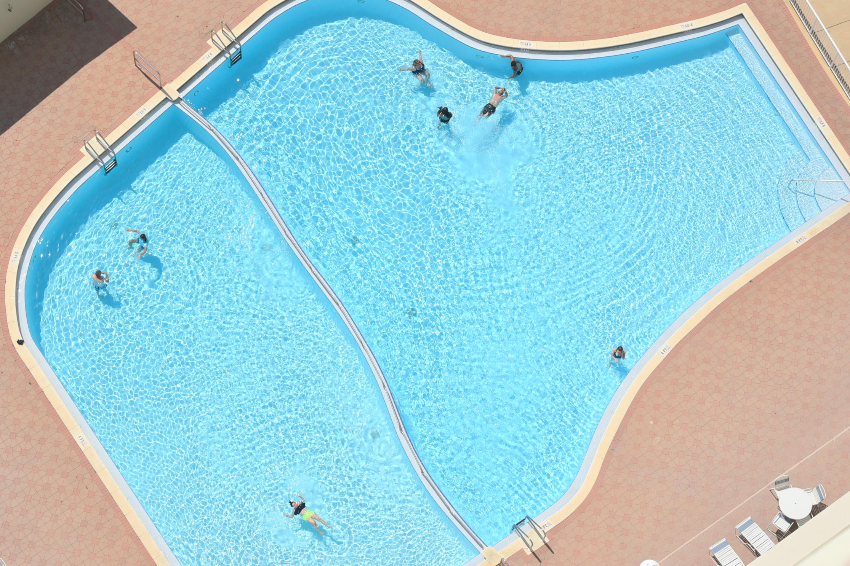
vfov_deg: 17.5
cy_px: 266
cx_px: 391
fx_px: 1841
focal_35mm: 78
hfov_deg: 26.0
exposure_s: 1/1250
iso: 200
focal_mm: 58
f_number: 9
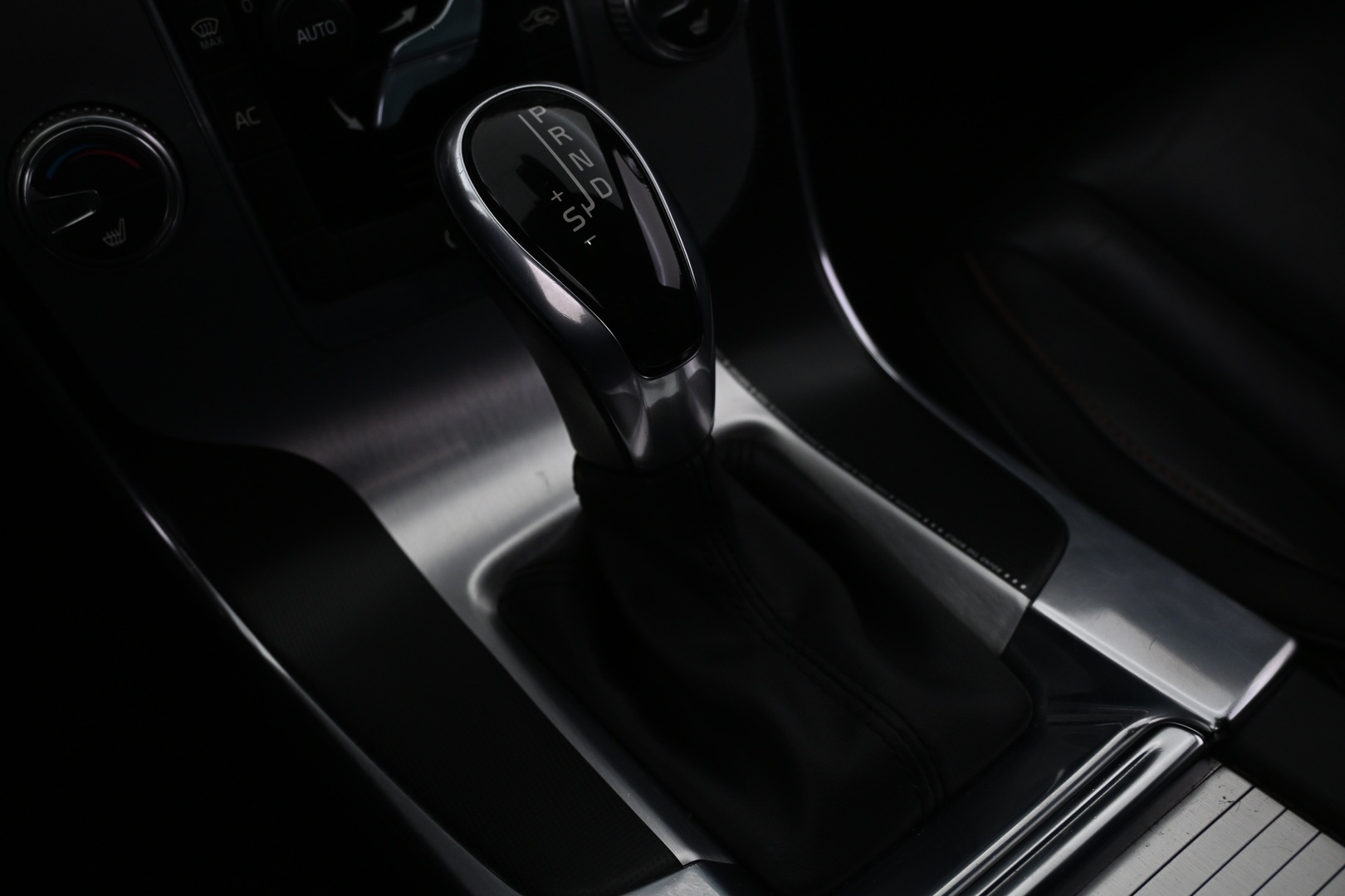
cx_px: 672
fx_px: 1289
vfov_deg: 38.4
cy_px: 448
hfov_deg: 55.1
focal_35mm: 34
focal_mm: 23
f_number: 4.2
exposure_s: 1/40
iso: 720
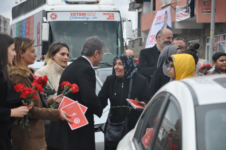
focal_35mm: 158
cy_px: 75
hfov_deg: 13.1
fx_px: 988
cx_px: 113
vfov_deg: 8.7
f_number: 5.6
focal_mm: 105
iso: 200
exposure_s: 1/250
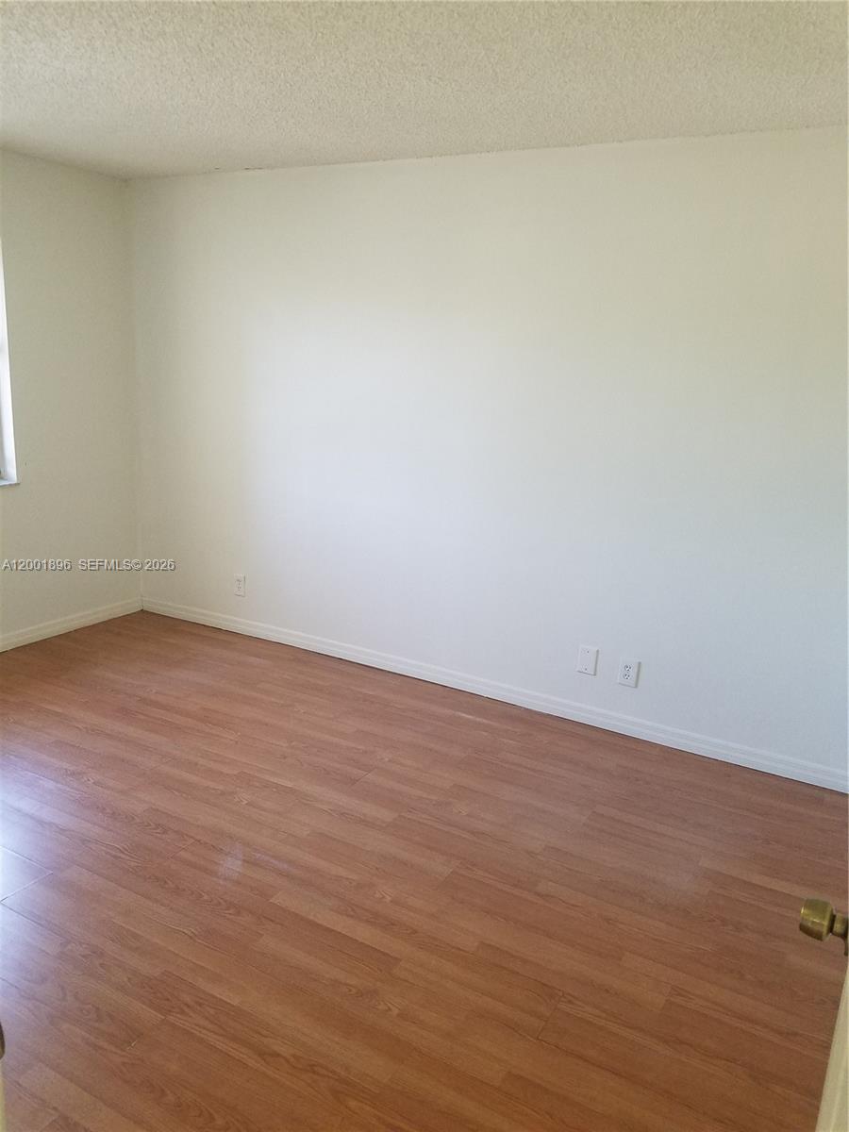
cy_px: 566
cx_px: 424
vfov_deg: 67.3
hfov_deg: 53.1
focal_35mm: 26
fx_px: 850
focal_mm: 4.2
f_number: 1.7
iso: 200
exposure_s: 1/60
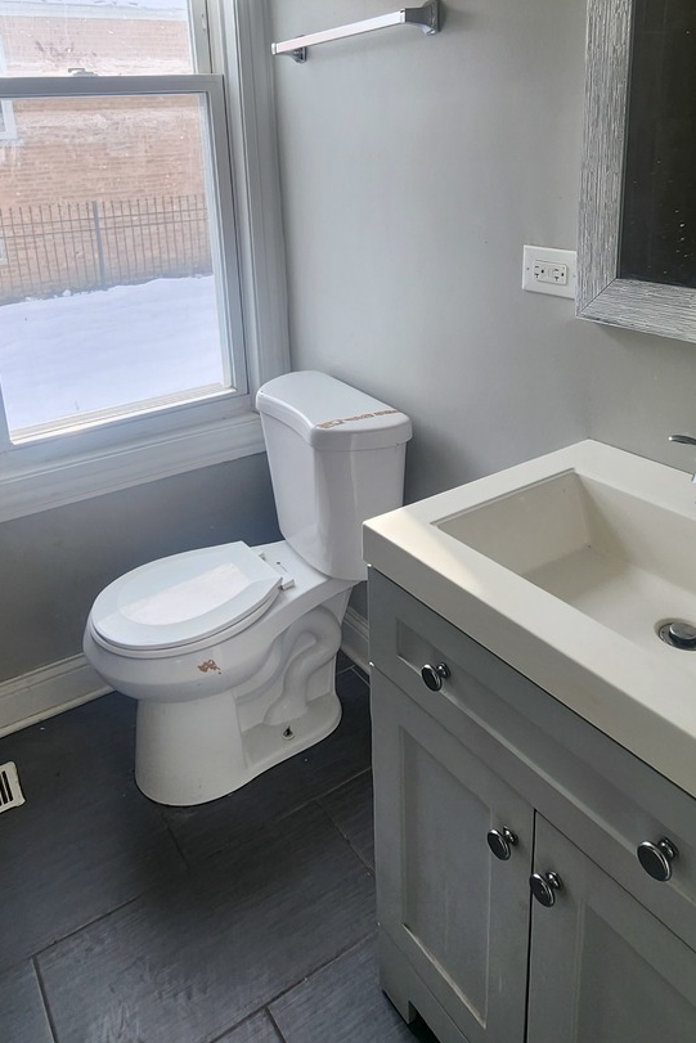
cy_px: 361
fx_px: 696
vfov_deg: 71.9
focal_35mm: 24
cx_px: 292
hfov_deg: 52.9
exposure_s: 1/156
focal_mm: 2.2
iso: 50
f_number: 2.2
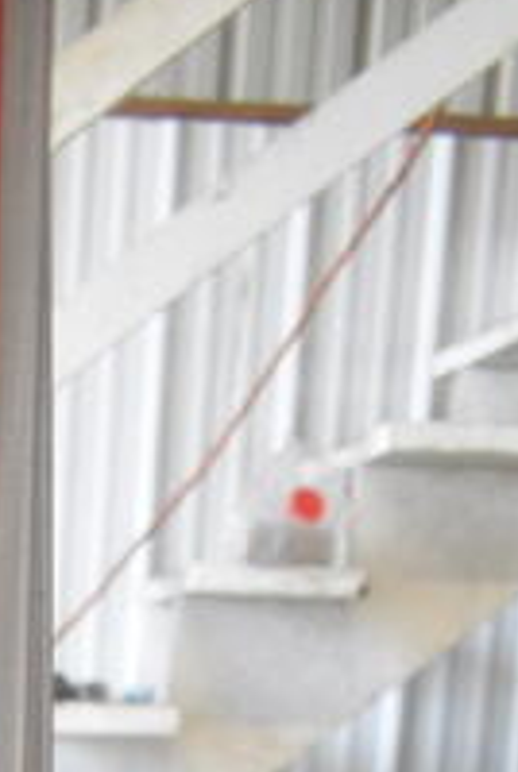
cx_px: -244
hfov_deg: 10.8
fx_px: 2645
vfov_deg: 13.4
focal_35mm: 123
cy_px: 1704
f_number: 3.5
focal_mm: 18
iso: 1400
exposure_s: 1/125
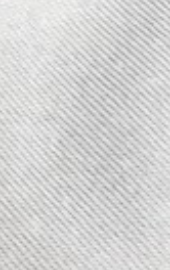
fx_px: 1757
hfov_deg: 5.3
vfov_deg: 8.8
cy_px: 51
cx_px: -315
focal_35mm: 238
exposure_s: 1/30
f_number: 2.2
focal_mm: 4.15
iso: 50
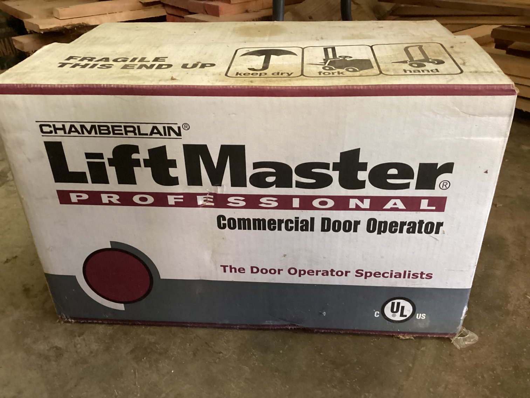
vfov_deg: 45.4
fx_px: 475
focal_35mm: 31
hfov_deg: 58.3
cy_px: 199
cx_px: 265
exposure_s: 1/30
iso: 500
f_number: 2.4
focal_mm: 3.3
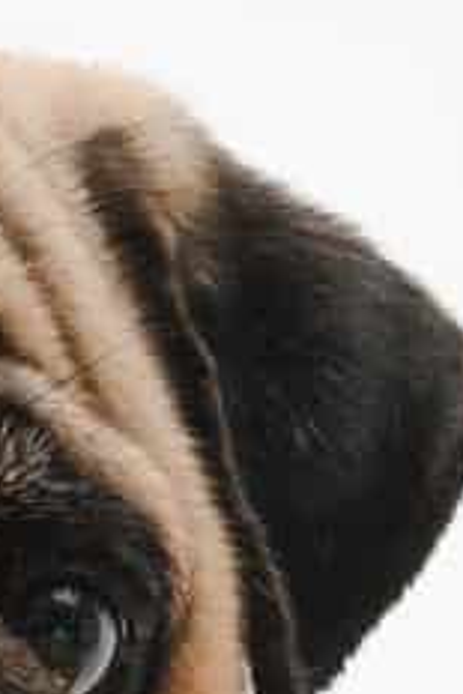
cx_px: -379
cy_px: 1394
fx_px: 4777
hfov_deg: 5.5
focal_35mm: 248
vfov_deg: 7.9
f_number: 4.5
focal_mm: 32
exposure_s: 1/200
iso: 200
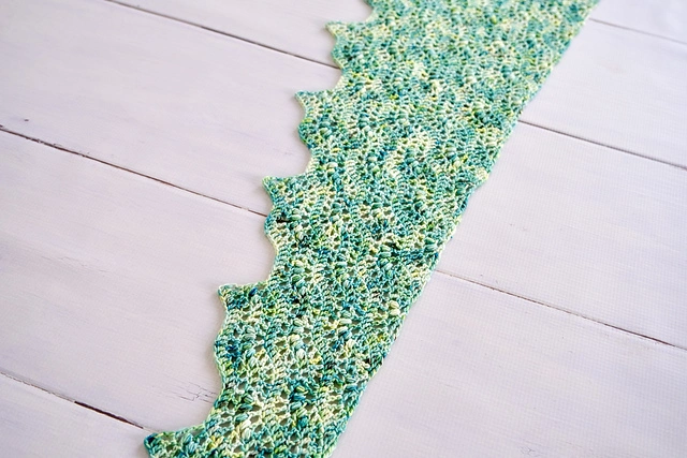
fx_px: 706
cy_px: 229
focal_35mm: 37
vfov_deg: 36.0
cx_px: 344
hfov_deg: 51.9
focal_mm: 24.7
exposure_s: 1/60
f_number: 4
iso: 500
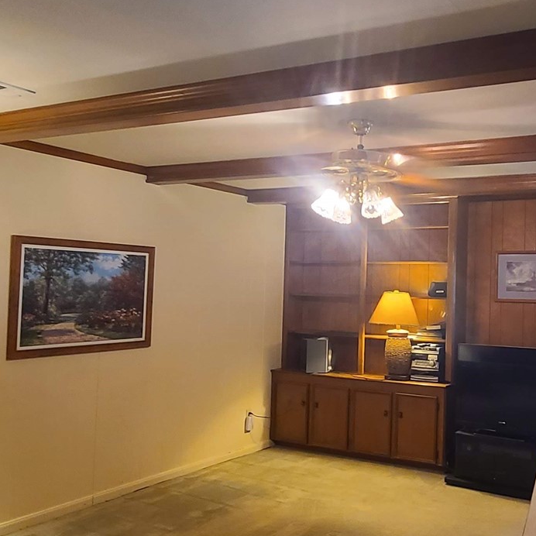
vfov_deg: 48.5
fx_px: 596
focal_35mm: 34
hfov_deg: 47.1
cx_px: 383
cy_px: 270
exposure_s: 1/30
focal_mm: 2.2
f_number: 2.2
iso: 400
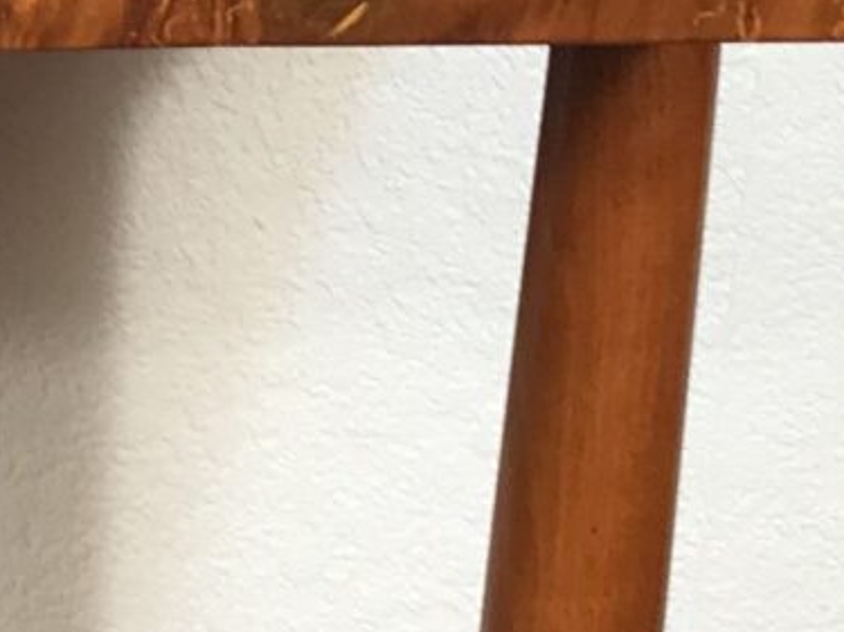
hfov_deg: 9.7
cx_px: -819
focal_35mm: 191
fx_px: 4655
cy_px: 882
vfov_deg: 7.7
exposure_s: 1/50
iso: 32
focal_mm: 3.99
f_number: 1.8
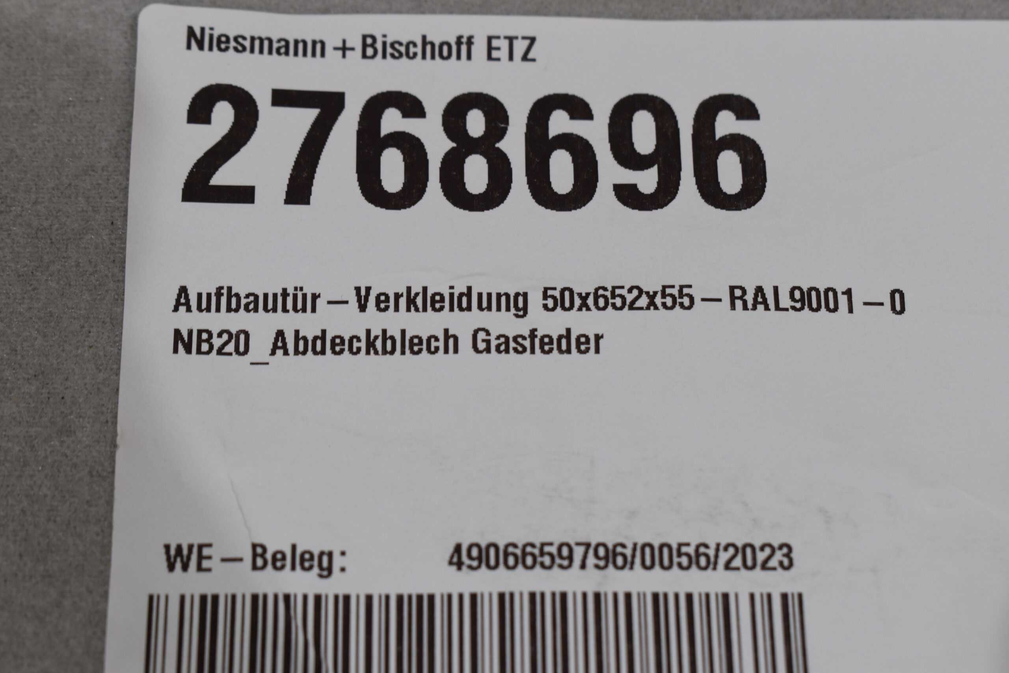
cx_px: 504
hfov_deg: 24.6
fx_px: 2312
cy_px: 336
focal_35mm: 82
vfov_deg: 16.6
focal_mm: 55
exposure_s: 1/60
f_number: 8
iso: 320
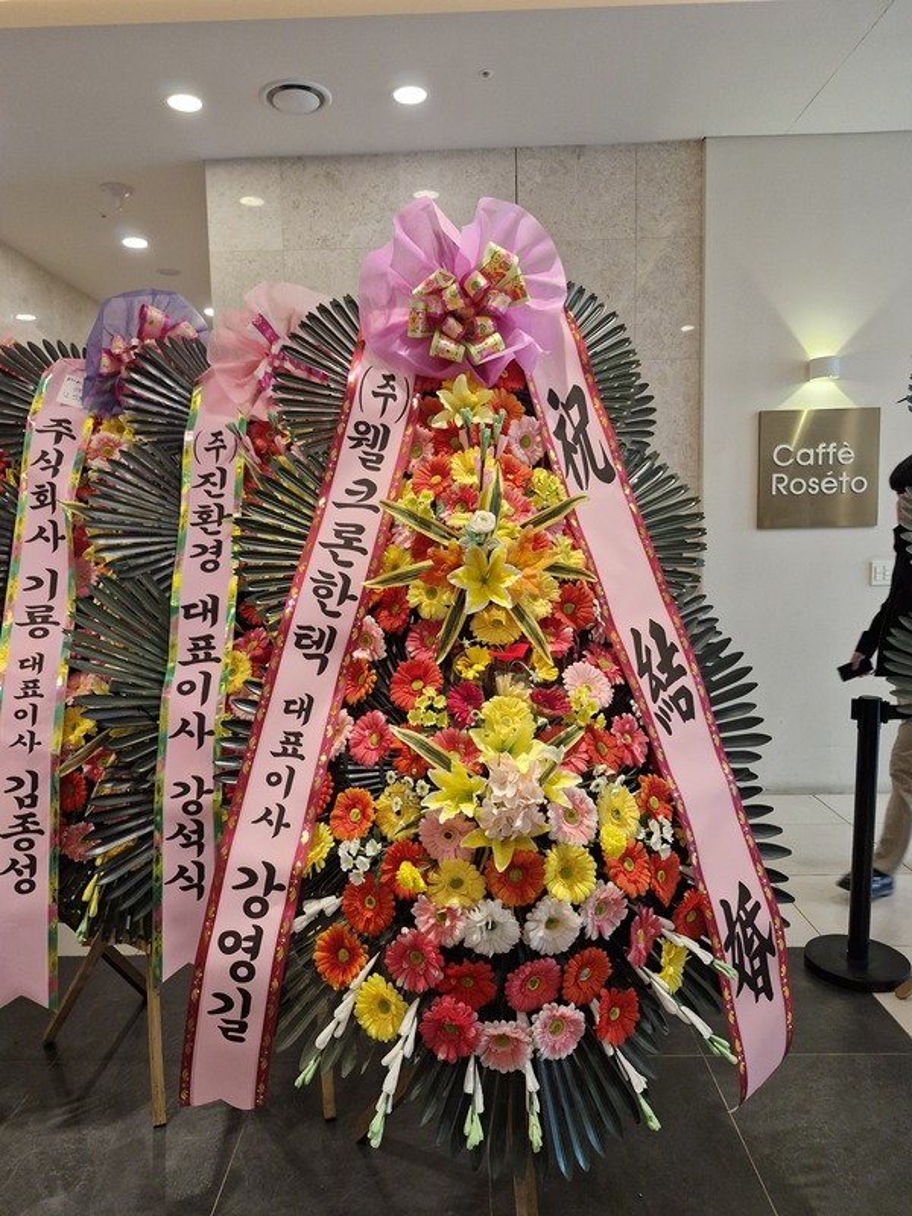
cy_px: 608
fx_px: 808
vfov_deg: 73.9
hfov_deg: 58.9
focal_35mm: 23
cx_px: 456
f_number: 1.8
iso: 250
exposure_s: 1/120
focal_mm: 5.54
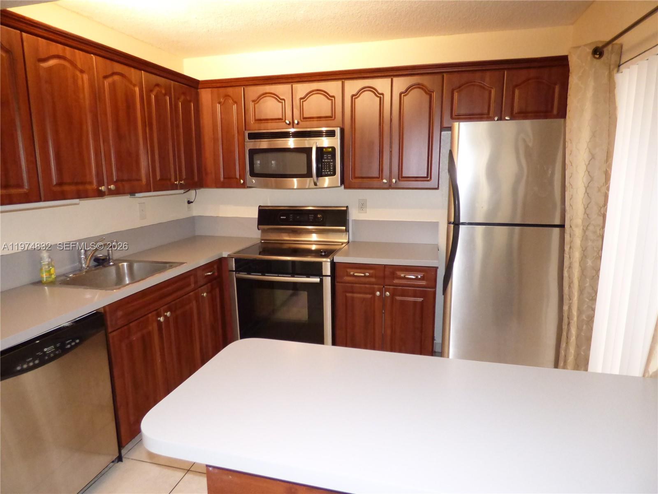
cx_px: 329
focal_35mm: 20
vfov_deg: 66.0
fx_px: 380
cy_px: 247
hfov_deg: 81.7
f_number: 2.8
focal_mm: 3.58
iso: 800
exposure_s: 1/60
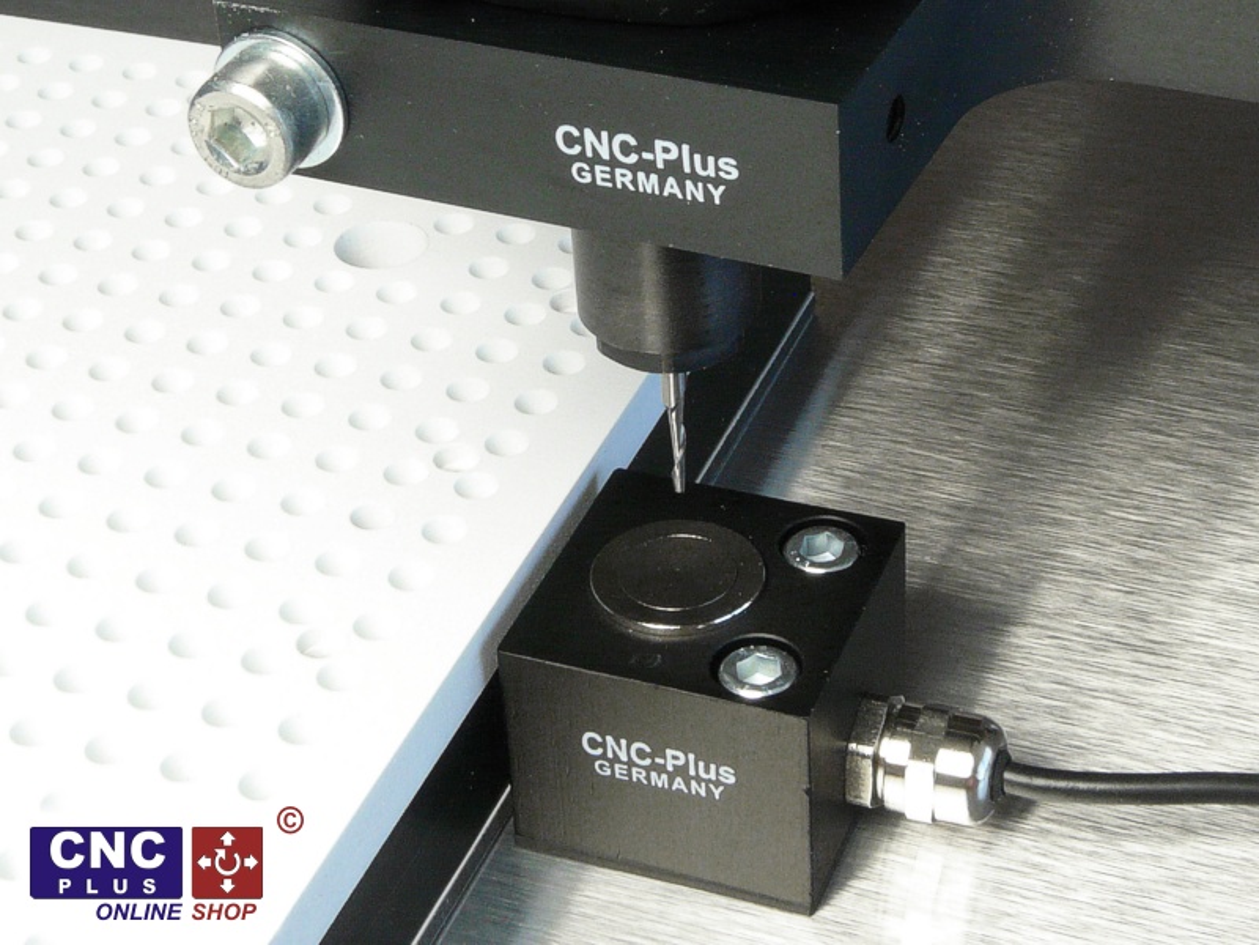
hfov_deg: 42.1
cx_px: 630
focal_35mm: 45
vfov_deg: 32.2
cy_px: 472
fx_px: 1637
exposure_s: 1/60
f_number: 8
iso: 200
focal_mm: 7.4
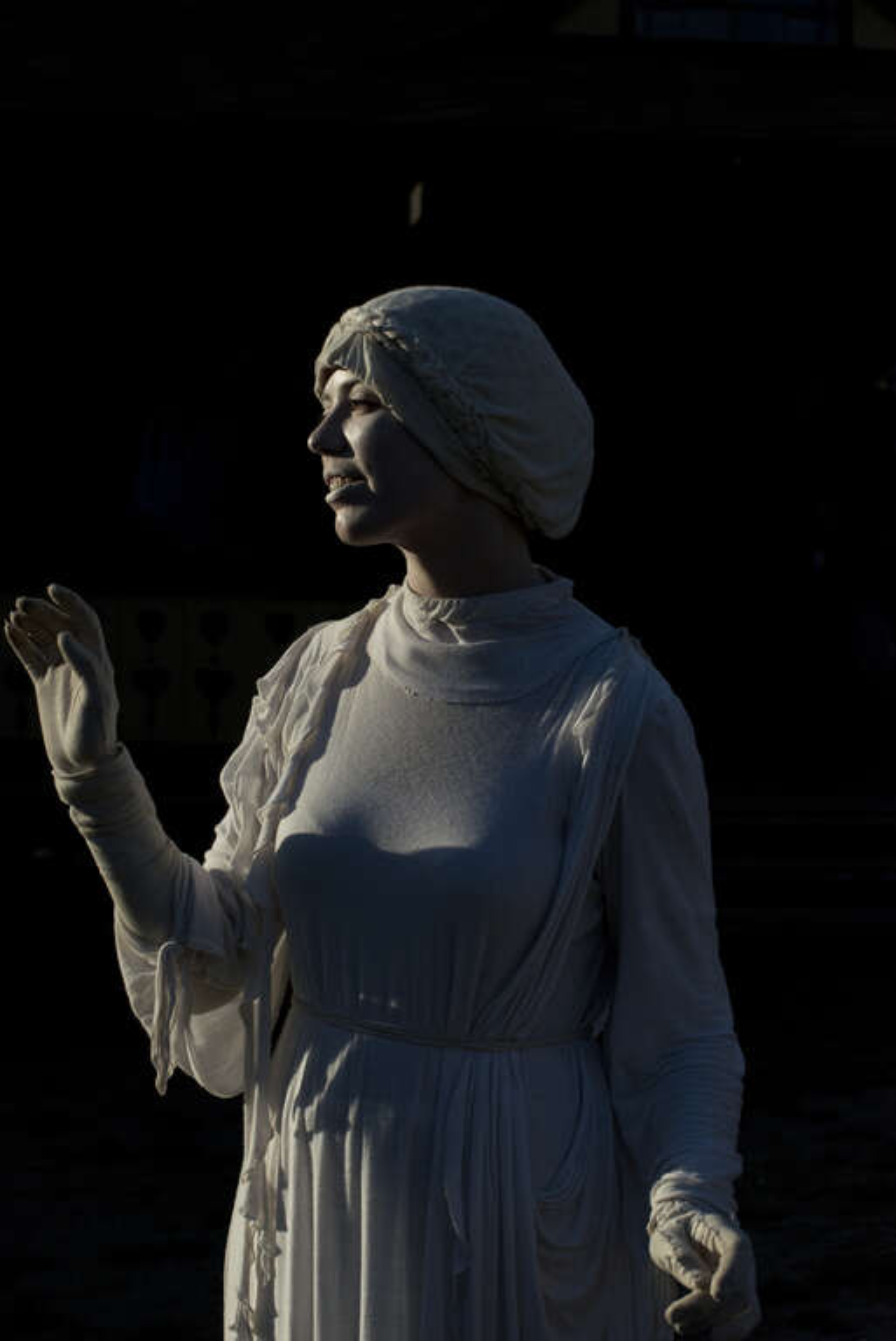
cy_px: 670
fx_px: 2610
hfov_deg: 19.5
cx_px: 448
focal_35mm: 70
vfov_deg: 28.8
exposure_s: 1/4000
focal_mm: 70
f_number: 9
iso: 2000
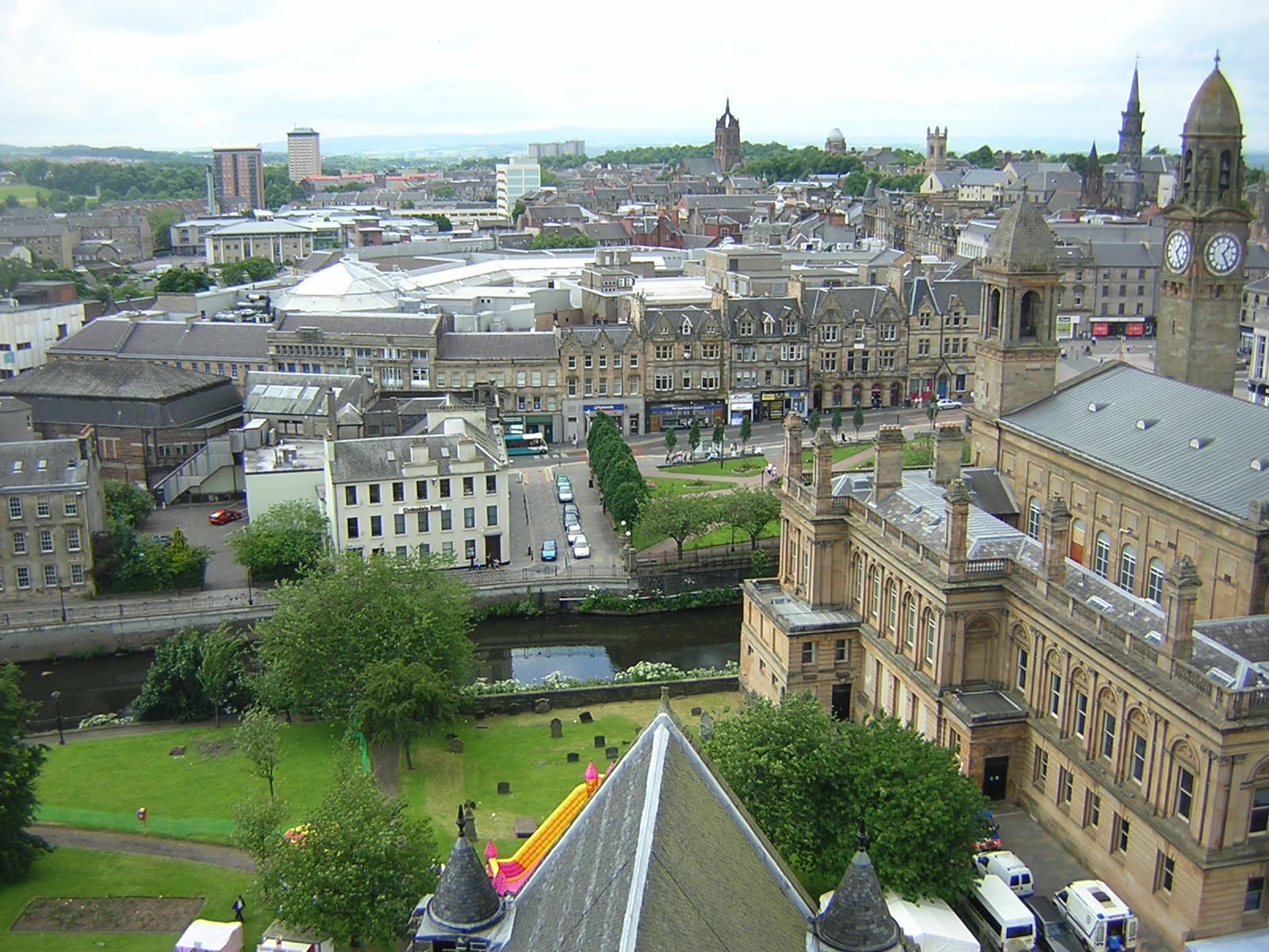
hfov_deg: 51.4
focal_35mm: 36
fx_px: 1320
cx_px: 634
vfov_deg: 39.7
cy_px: 476
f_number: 2.6
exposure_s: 1/487
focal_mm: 4.7
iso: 100
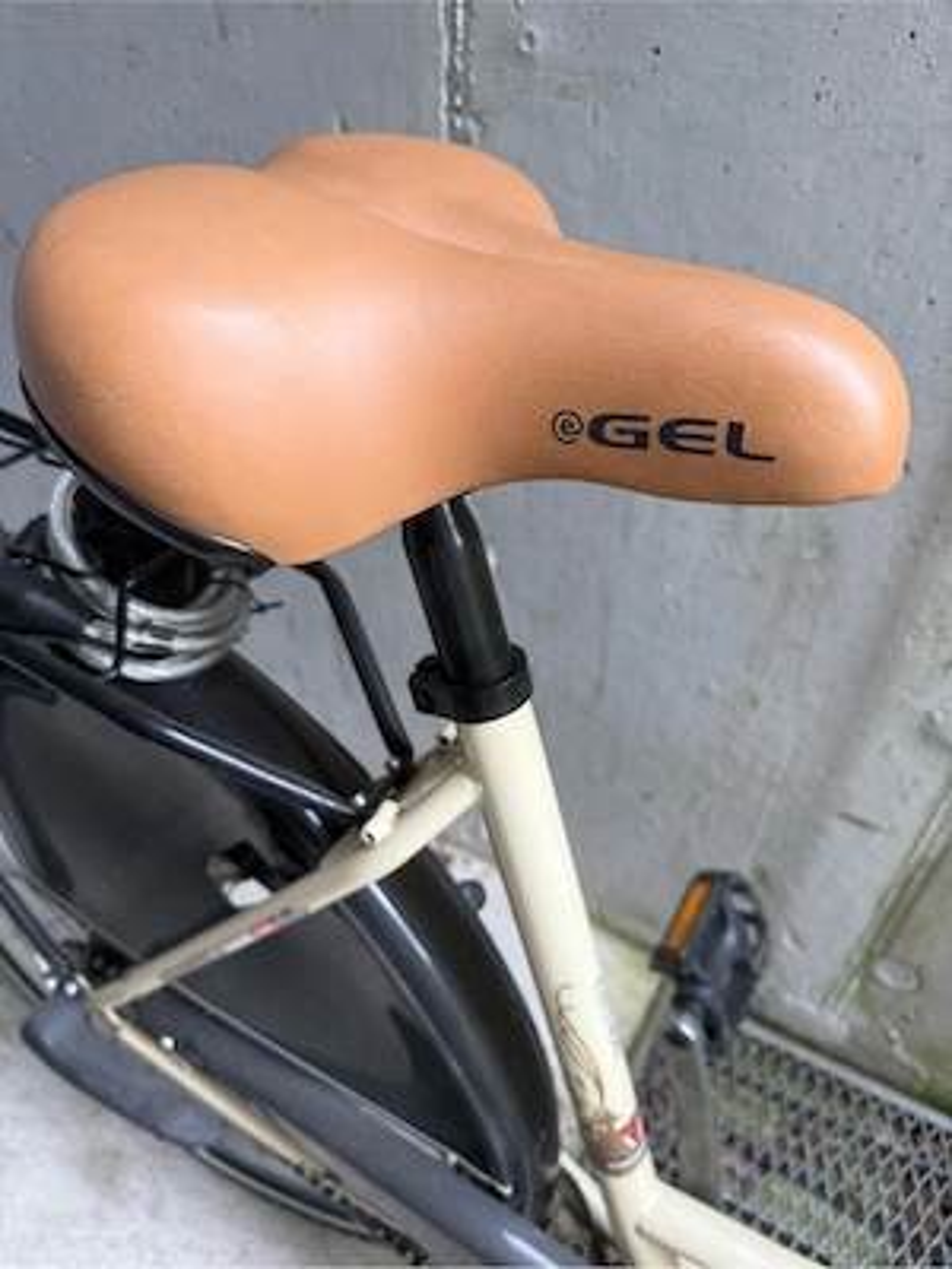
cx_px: 476
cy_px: 634
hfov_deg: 56.8
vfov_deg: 71.6
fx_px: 880
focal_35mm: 24
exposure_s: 1/121
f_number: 1.78
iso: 200
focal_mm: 6.76
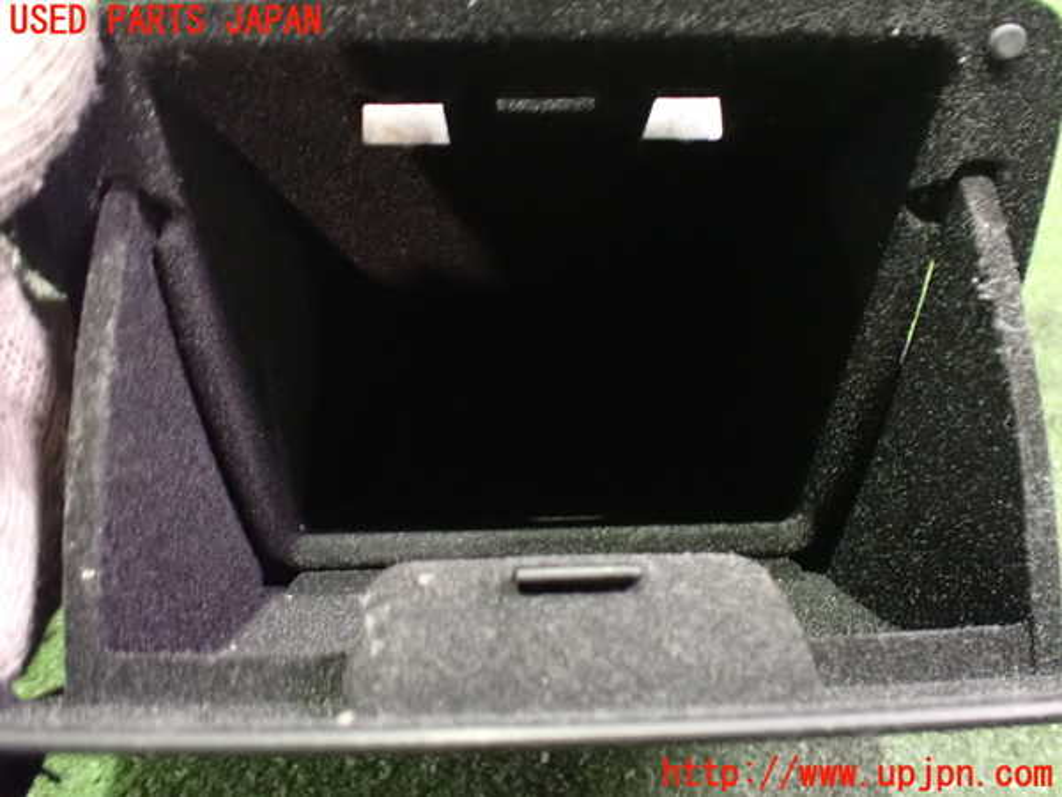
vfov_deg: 46.8
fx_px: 920
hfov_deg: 60.0
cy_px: 398
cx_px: 531
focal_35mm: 30
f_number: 2.3
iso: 1600
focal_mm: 5.4
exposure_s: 1/8
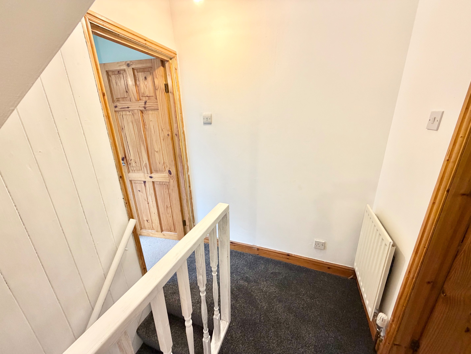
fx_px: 190
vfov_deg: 85.7
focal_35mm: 14
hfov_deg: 102.1
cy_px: 177
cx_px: 236
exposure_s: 1/100
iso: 200
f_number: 2.2
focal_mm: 2.22
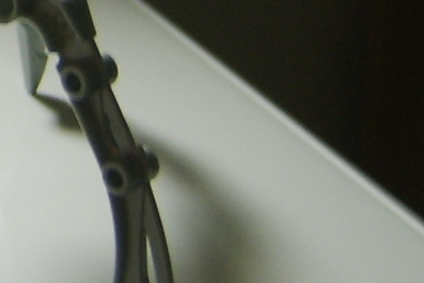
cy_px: -250
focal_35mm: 155
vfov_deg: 8.5
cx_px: -225
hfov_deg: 12.5
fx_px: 1825
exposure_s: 1/19
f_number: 2.7
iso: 71
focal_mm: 8.13
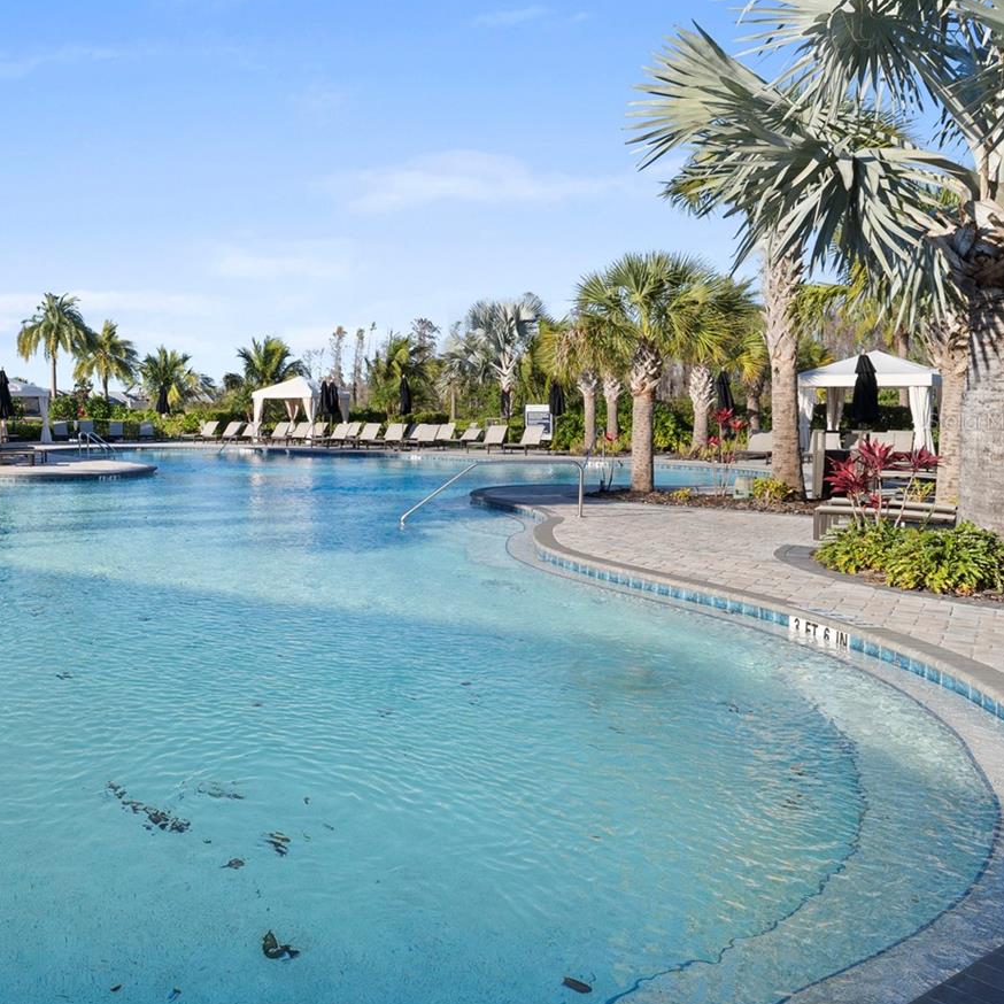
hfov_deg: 51.1
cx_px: 110
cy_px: 420
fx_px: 919
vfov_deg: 57.0
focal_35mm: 28
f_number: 9
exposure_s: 1/125
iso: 80
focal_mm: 18
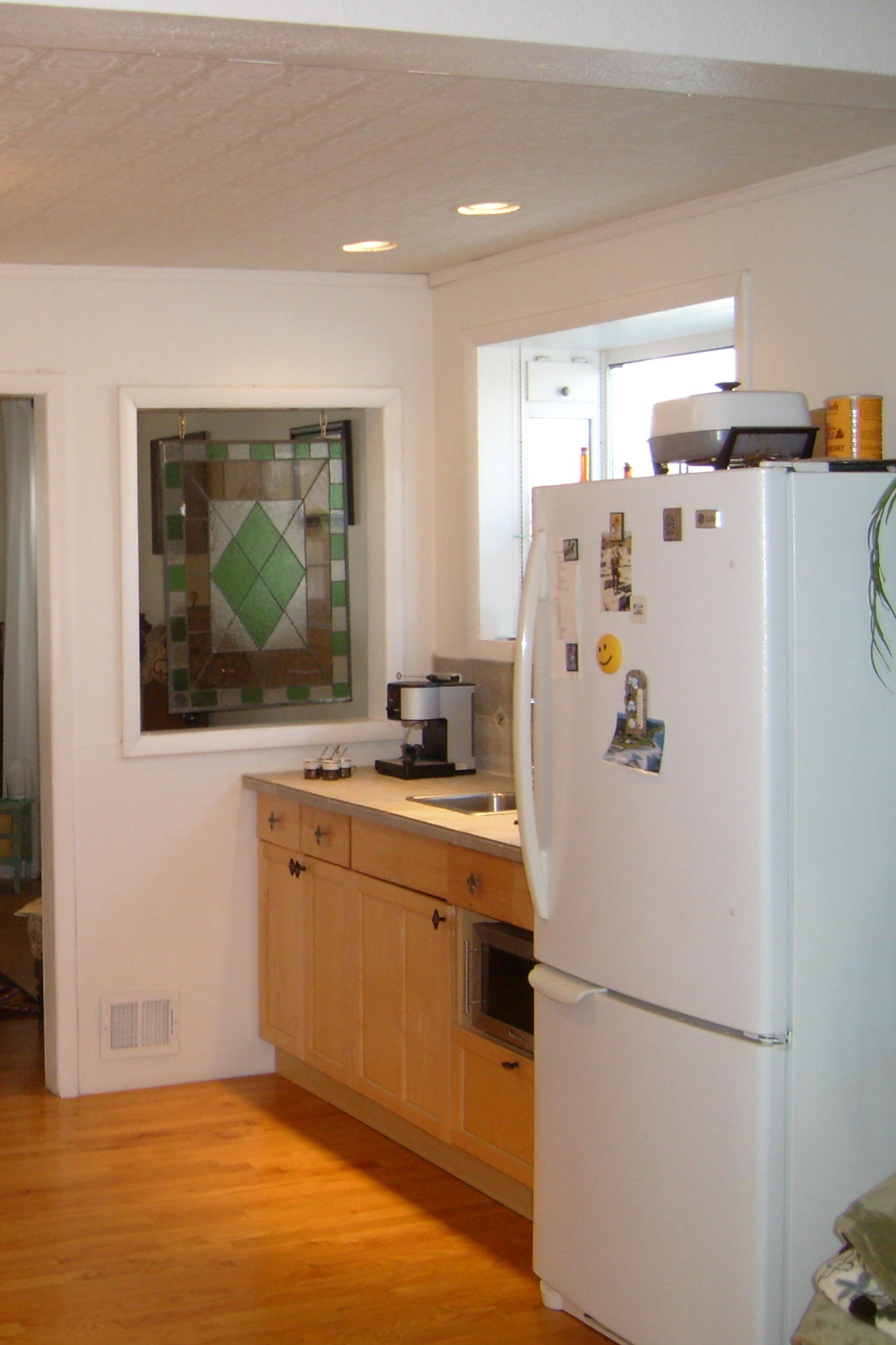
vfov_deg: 40.3
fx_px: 1829
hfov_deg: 26.4
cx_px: 54
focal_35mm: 49
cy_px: 669
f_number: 2.8
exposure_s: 1/45
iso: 120
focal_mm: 5.8
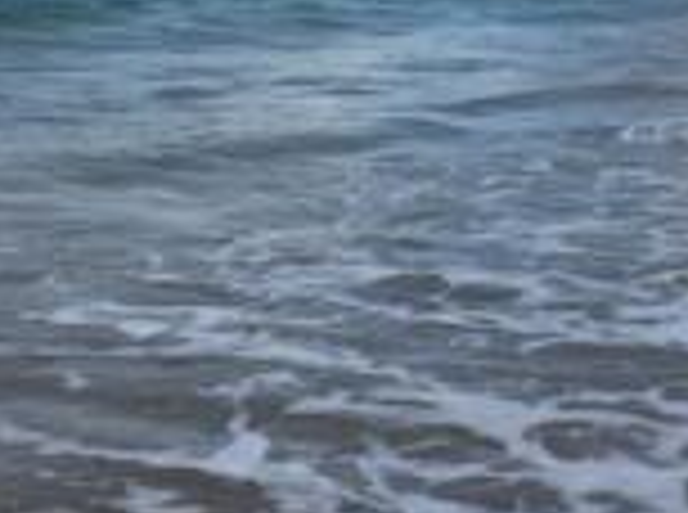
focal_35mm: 95
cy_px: -110
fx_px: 1884
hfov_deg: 20.6
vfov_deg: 14.9
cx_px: 459
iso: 25
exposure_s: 1/2024
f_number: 2.2
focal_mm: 4.15
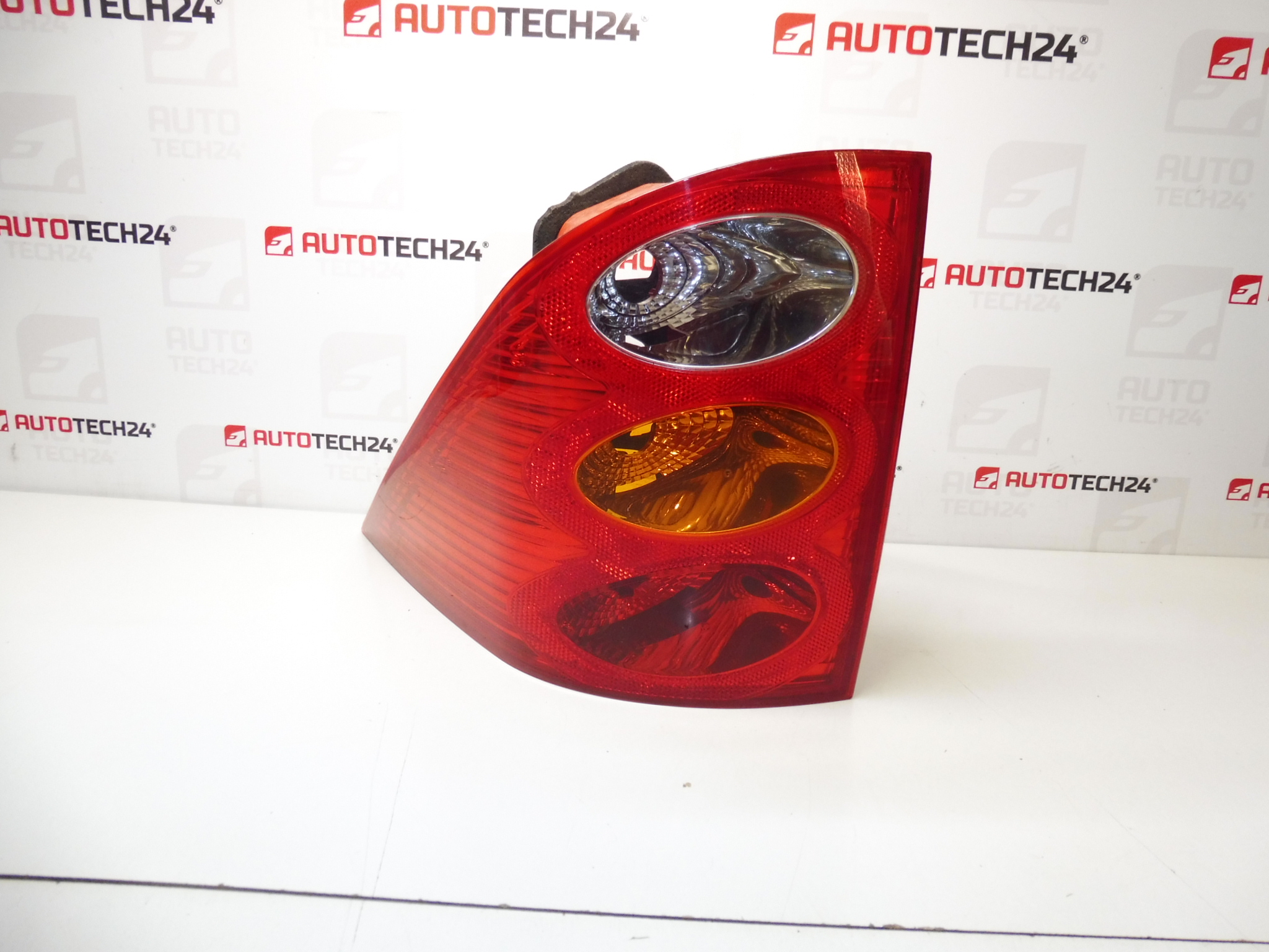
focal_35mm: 24
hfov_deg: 71.6
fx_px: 880
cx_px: 634
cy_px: 476
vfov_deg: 56.8
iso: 200
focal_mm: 4.3
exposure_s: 1/60
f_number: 3.5
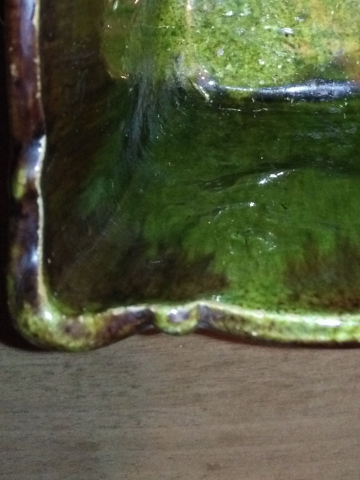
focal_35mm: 62
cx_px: 342
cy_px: -49
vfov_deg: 28.3
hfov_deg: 22.9
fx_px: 860
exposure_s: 1/30
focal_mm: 2.96
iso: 637
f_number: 2
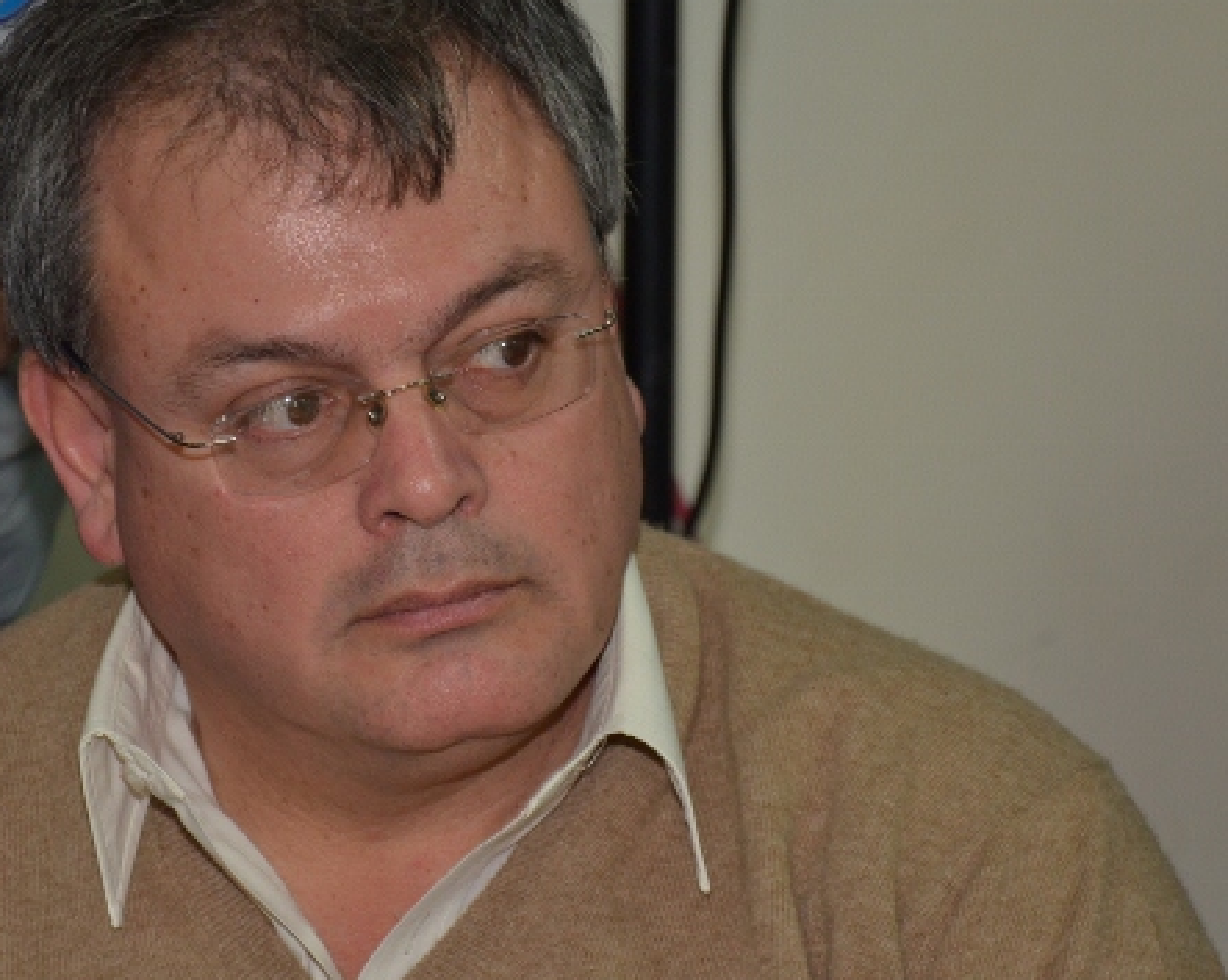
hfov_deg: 9.7
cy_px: 424
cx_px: 541
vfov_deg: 7.8
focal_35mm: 199
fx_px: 7229
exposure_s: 1/60
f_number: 5.6
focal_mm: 98
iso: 800
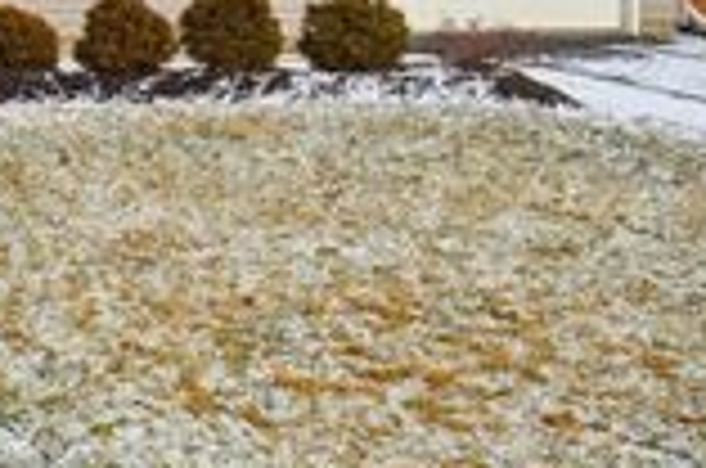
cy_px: -126
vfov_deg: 18.9
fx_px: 1311
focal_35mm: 67
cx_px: -162
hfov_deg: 26.5
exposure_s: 1/4000
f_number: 4
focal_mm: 14
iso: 100
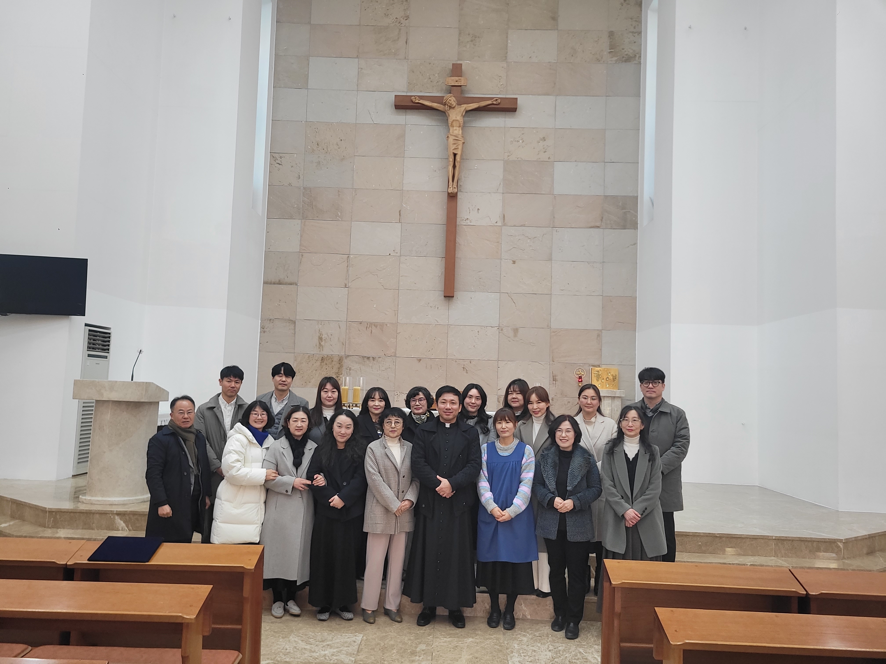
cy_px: 332
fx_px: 665
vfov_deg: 53.1
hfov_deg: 67.3
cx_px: 443
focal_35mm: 26
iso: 200
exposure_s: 1/120
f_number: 1.8
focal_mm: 5.4
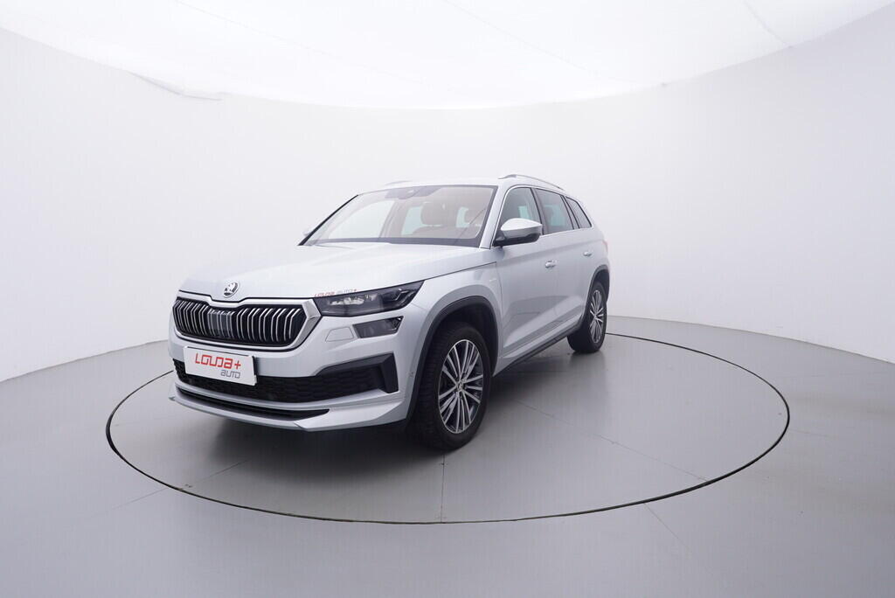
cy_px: 299
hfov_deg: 77.3
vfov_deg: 56.2
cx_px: 448
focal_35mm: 22
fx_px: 560
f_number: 5
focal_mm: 15
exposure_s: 1/80
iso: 200
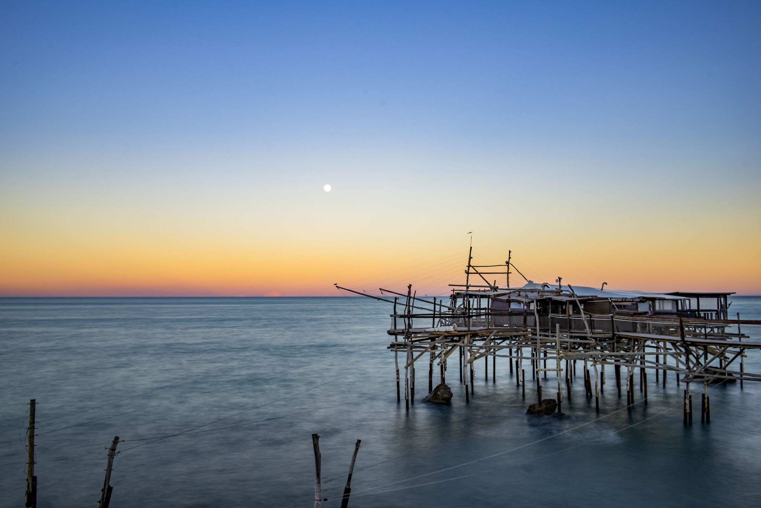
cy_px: 254
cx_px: 380
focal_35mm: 32
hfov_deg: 58.7
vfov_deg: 41.1
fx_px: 677
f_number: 9
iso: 100
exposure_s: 10
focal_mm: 32
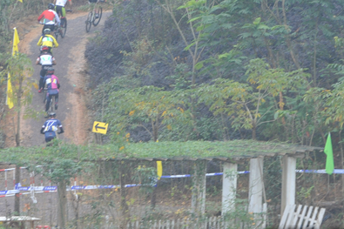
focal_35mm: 456
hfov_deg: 4.5
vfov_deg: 3.0
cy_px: 13
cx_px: 73
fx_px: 4355
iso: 640
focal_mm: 200
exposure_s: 1/250
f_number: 6.3
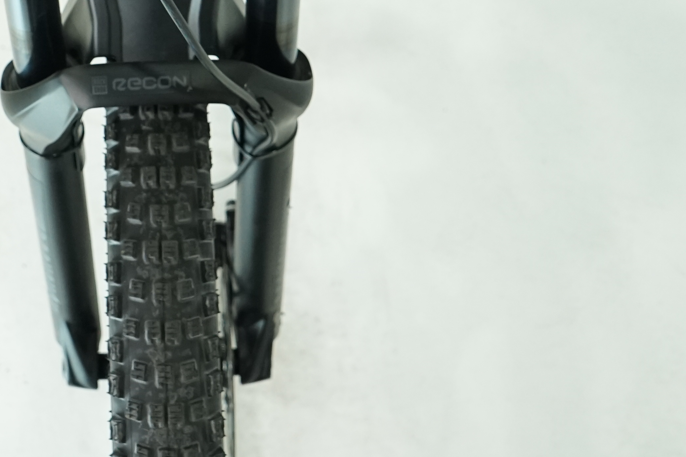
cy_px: -85
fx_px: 1543
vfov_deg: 16.2
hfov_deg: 24.7
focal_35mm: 81
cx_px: 148
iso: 1600
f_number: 5.6
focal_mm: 28
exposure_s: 1/200
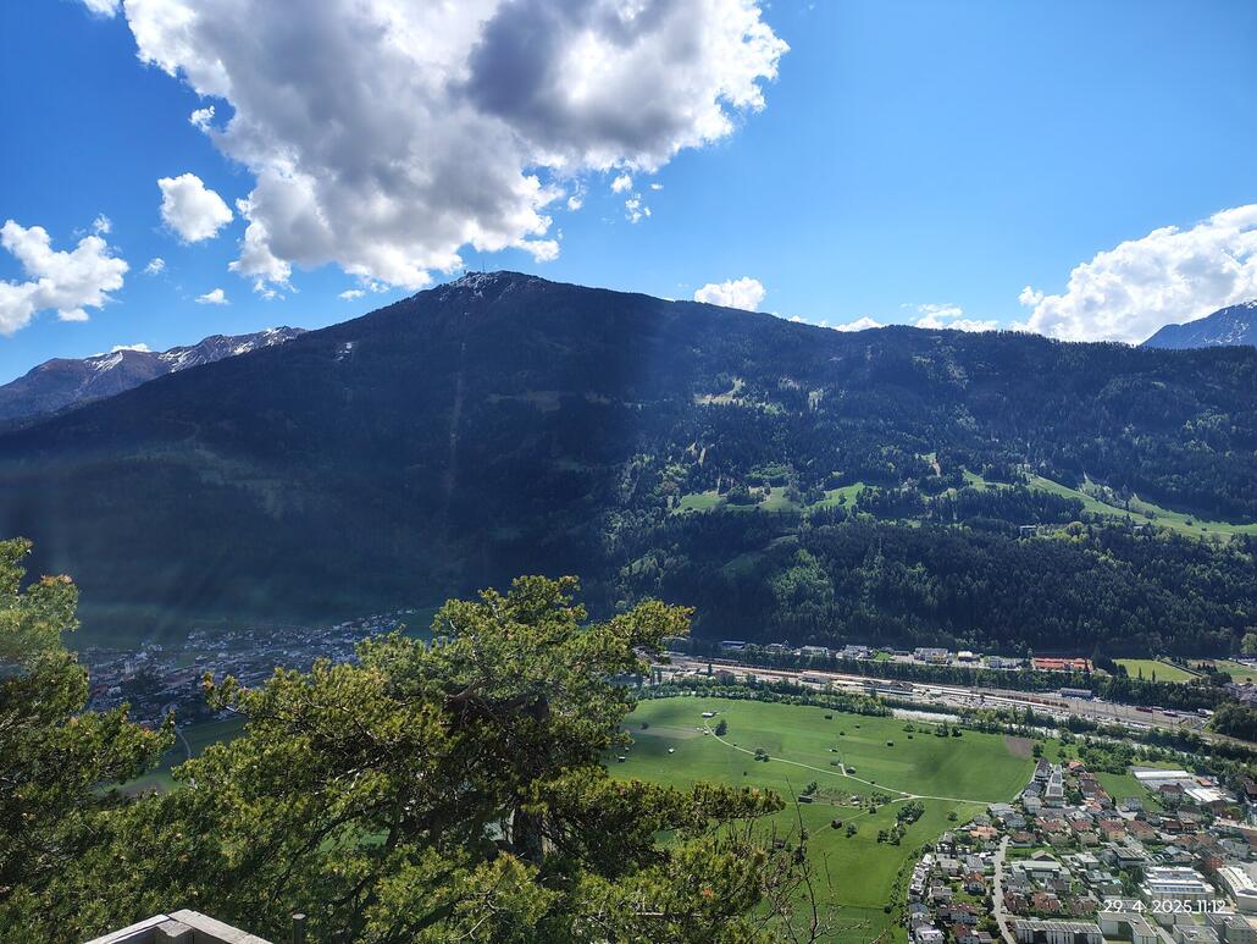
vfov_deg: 56.8
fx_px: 872
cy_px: 472
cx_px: 628
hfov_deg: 71.6
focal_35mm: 24
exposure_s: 1/2511
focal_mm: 5.56
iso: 120
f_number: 1.8
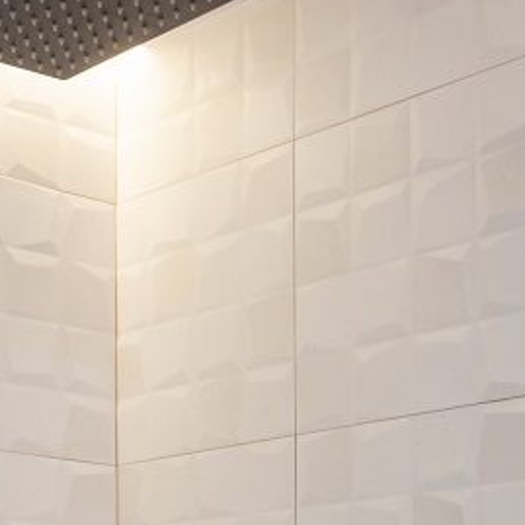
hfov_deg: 18.8
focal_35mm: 91
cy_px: 820
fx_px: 1561
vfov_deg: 17.0
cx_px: 80
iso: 1250
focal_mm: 24
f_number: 7.1
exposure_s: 1/60
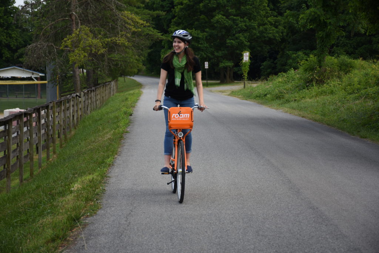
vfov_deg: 11.4
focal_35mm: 120
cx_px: 190
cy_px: 126
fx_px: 1263
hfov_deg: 17.1
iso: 100
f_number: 5.3
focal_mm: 80
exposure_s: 1/250
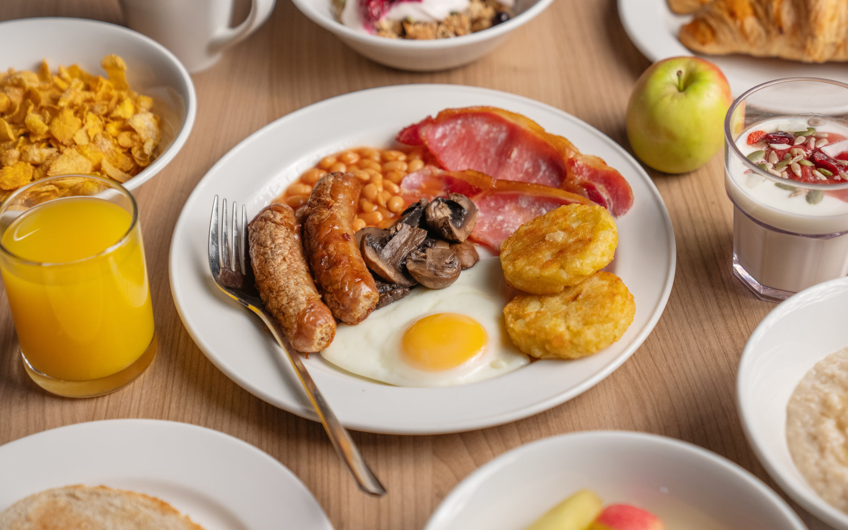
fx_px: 1710
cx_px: 465
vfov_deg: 17.6
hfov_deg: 27.8
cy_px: 215
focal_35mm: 74
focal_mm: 65
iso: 640
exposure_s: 1/250
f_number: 3.2
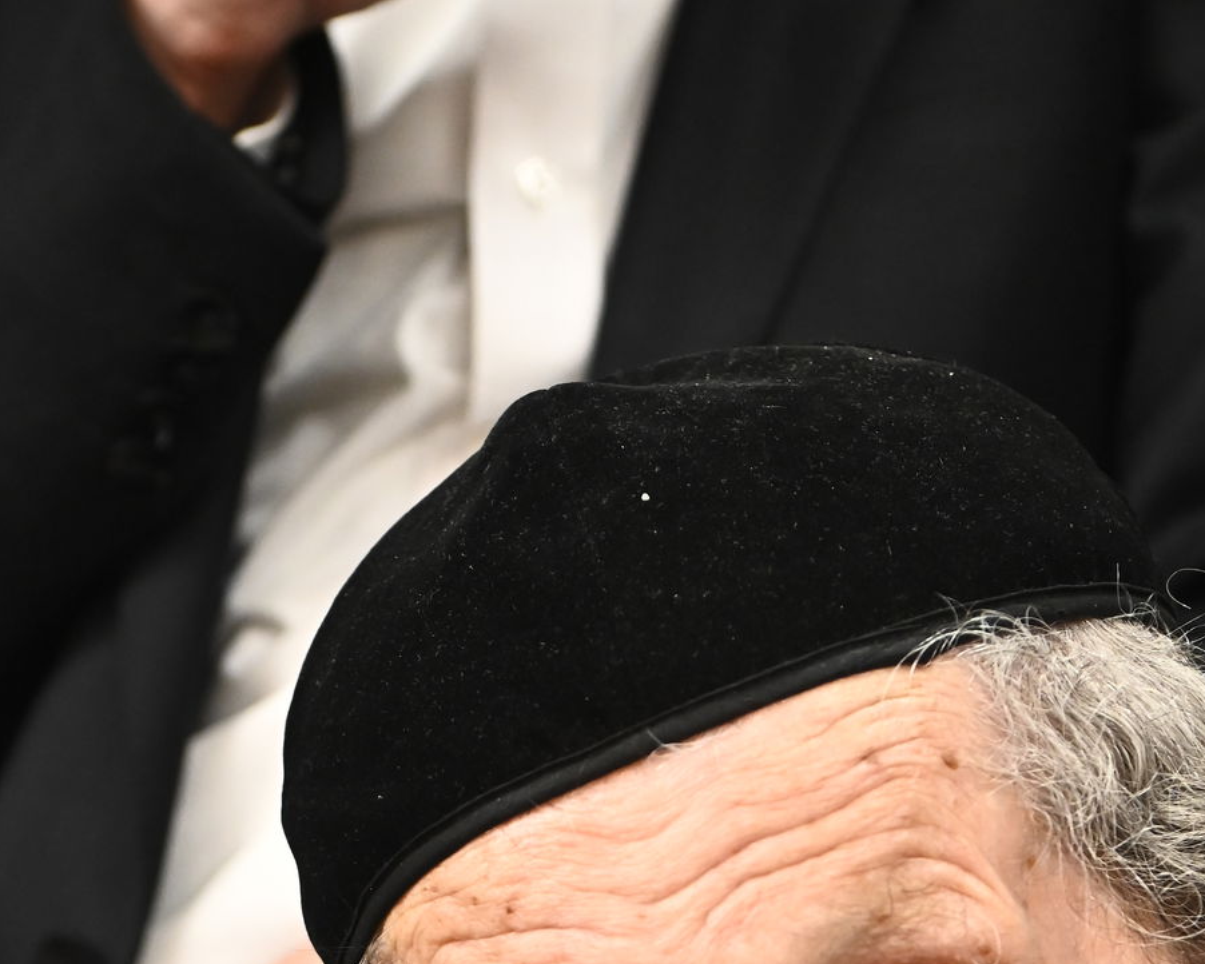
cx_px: 760
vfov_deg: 9.9
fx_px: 5458
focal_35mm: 153
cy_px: 1241
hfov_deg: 12.6
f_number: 5.6
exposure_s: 1/200
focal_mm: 70
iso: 3200
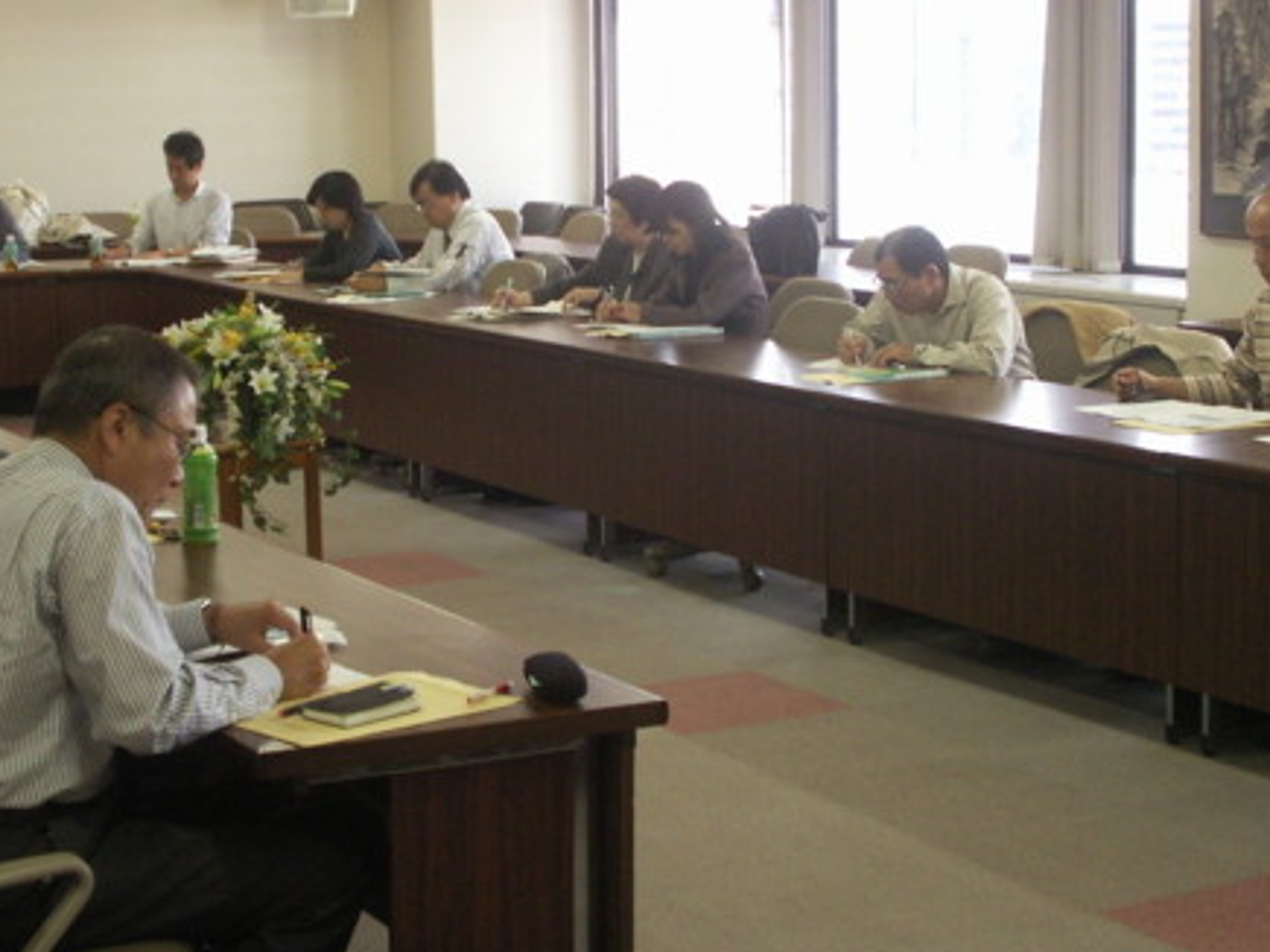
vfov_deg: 21.6
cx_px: 584
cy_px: 353
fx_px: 2494
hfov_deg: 28.6
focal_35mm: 68
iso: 100
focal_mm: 7.7
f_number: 3.5
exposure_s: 1/40
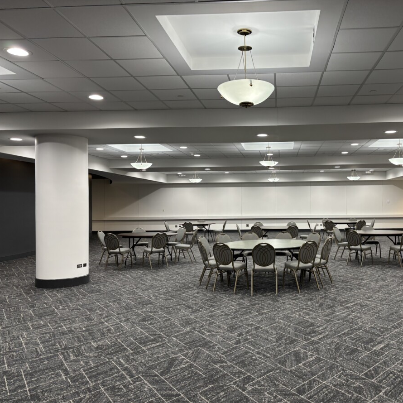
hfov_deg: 51.7
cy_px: 203
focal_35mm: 31
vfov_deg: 52.5
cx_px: 263
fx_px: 408
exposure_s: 1/60
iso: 80
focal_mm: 5.96
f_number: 1.6
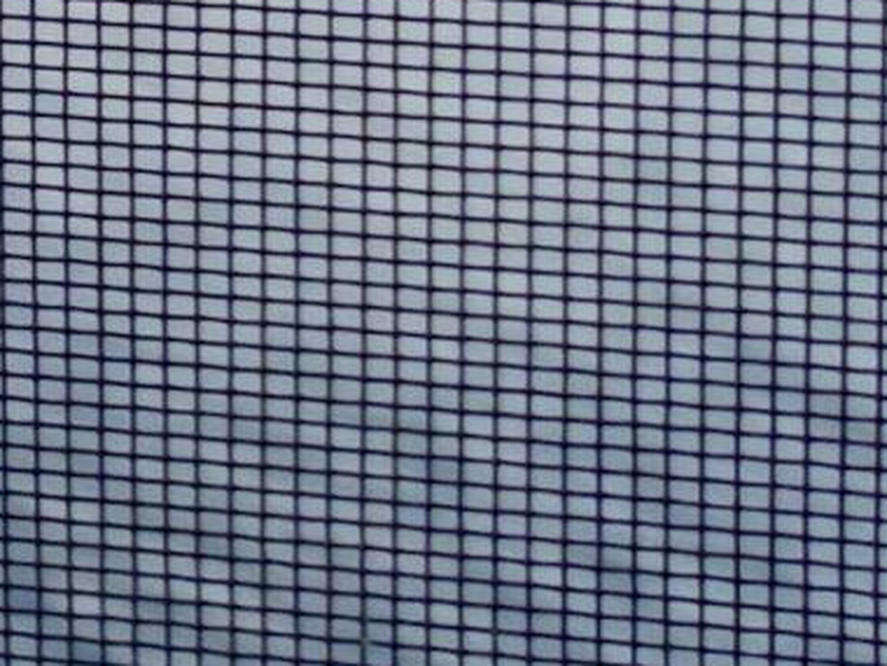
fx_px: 5253
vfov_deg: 7.1
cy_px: -542
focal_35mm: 205
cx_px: -1594
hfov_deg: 8.4
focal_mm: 5.96
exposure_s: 1/1587
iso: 32
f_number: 1.6
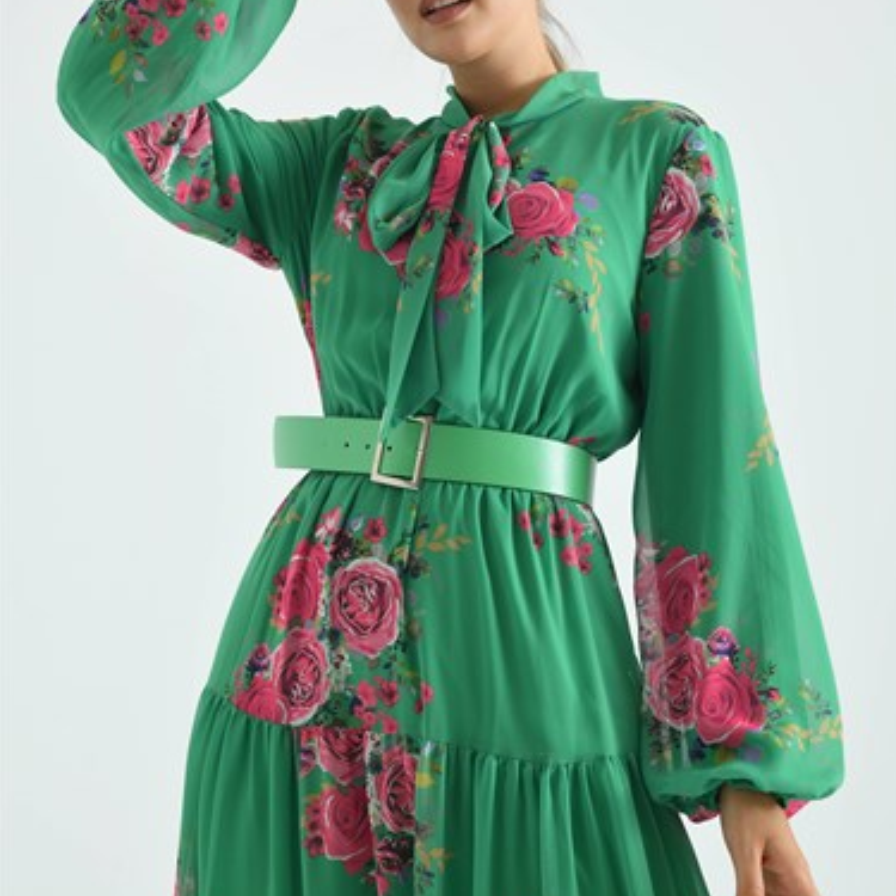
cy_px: 382
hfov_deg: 23.1
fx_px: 2196
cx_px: 449
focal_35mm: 75
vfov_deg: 23.0
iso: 100
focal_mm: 58
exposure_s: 1/125
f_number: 6.3
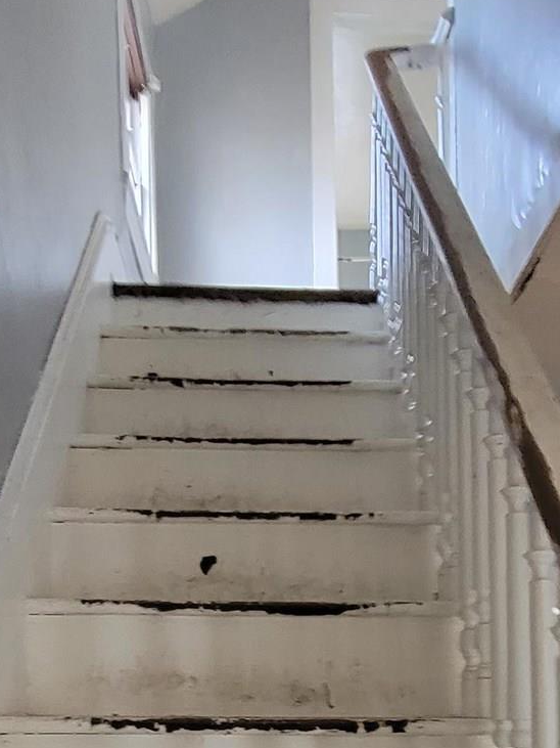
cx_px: 315
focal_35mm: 41
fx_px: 885
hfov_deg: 35.1
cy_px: 706
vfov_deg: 41.3
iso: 640
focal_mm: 2.2
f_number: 2.2
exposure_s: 1/30
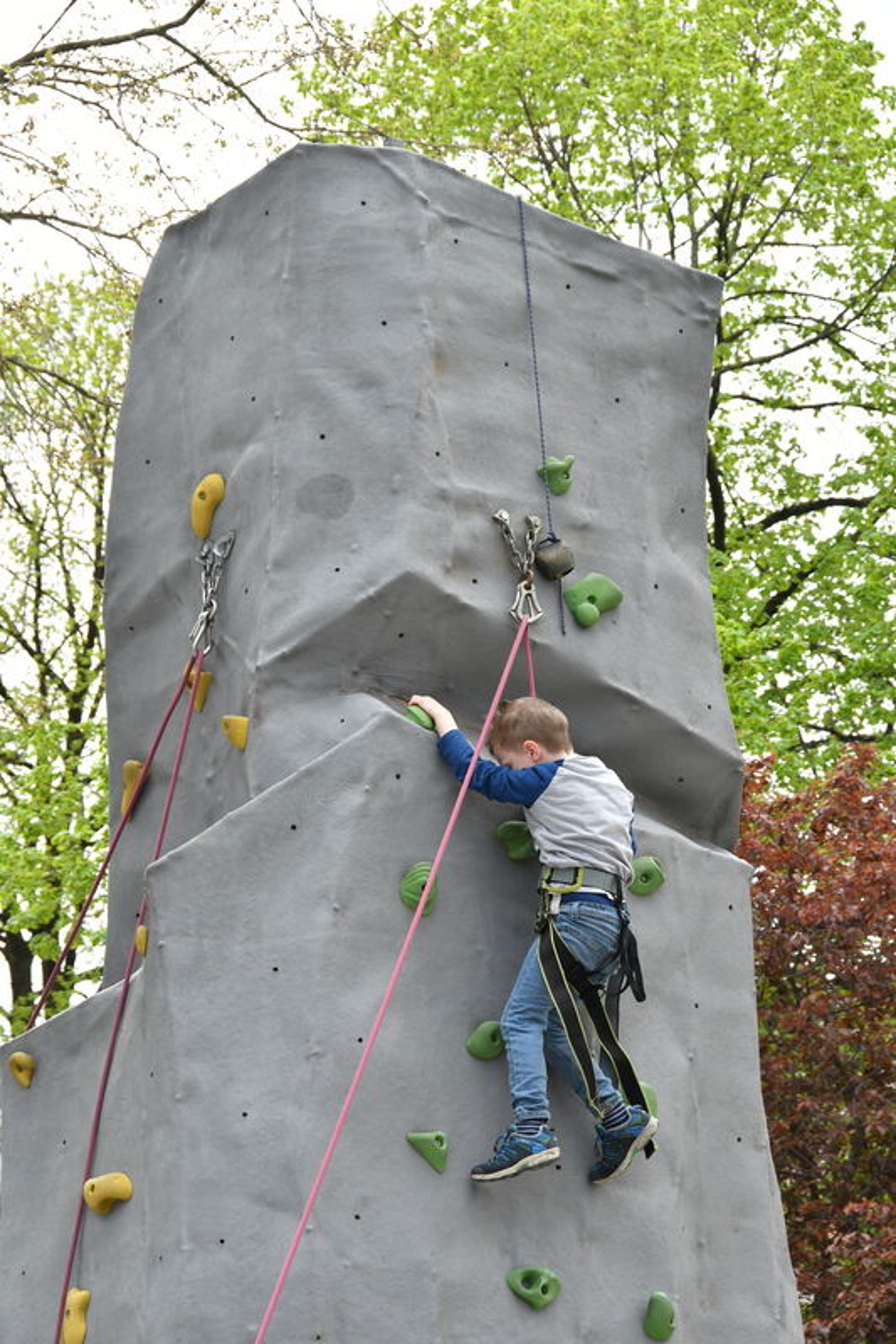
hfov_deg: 11.4
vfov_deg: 17.1
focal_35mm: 120
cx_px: 448
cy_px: 672
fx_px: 4482
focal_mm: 80
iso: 500
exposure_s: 1/250
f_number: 8
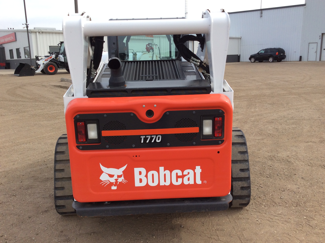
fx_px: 300
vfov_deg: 44.1
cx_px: 162
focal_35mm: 32
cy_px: 122
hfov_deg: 56.9
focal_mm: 3.3
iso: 32
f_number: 2.4
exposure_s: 1/841
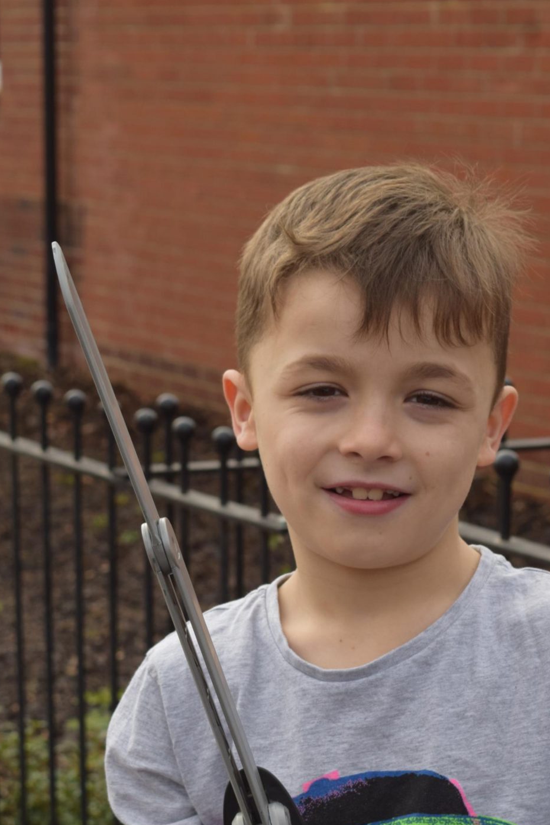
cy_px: 637
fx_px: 2928
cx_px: 326
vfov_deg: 15.9
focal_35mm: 128
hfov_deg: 10.7
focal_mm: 55
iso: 320
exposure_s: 1/250
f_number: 8
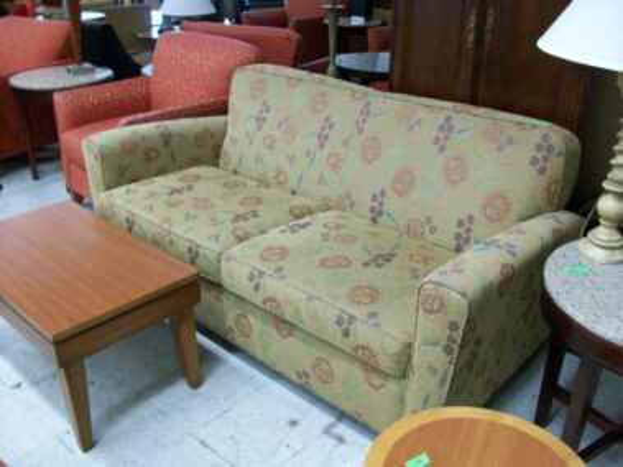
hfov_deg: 54.0
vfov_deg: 41.8
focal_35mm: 34
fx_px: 612
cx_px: 312
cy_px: 234
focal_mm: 5.7
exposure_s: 1/14.6
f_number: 2.8
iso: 160
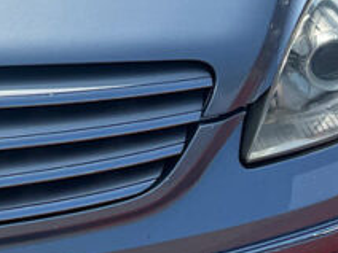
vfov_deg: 14.8
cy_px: -10
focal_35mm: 98
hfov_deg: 18.9
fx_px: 957
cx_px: -67
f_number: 1.6
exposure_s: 1/7874
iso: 50
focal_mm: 5.1
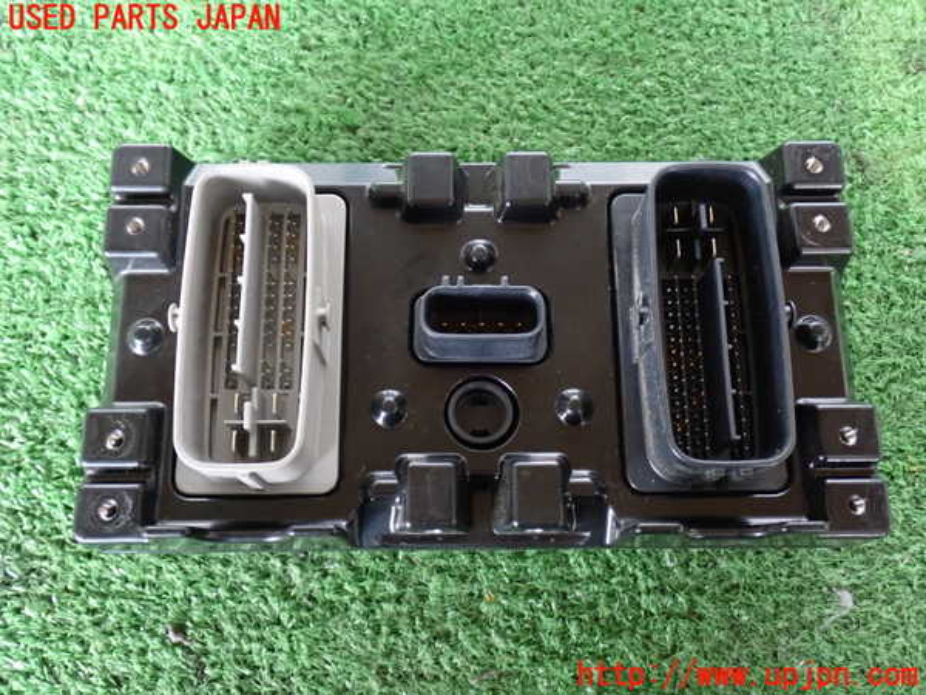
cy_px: 348
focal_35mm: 36
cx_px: 463
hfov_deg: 51.4
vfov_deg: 39.7
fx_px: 963
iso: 800
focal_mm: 6.37
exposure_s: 1/25
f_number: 2.5
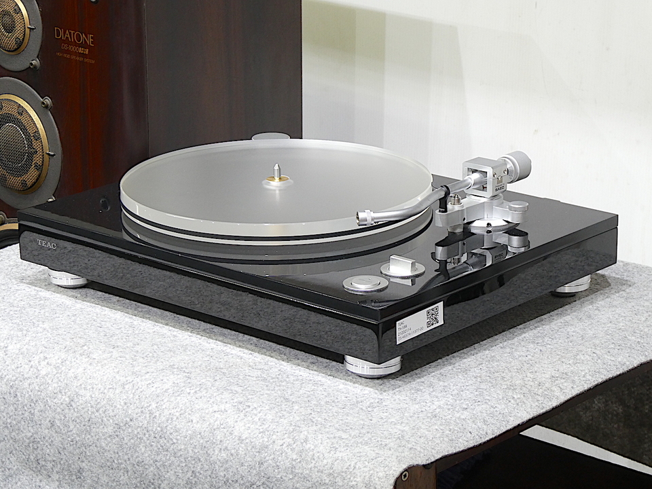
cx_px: 326
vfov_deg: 14.0
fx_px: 1997
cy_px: 244
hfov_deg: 18.5
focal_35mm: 106
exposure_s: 1/5
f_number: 5.1
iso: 200
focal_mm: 19
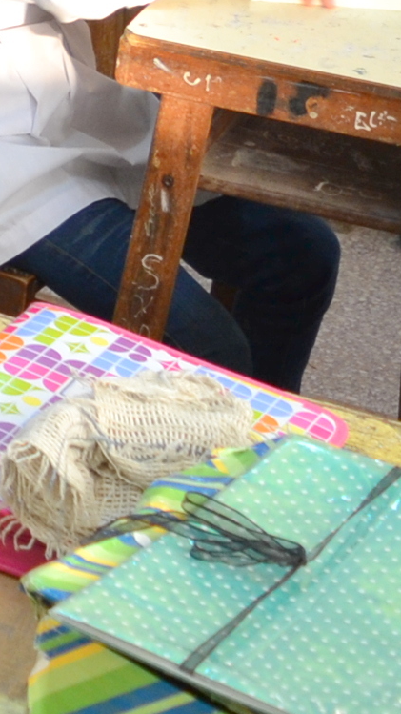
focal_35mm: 145
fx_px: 2742
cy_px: -317
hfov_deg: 7.2
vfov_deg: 14.0
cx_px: -931
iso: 450
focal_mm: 20
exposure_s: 1/60
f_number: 3.5
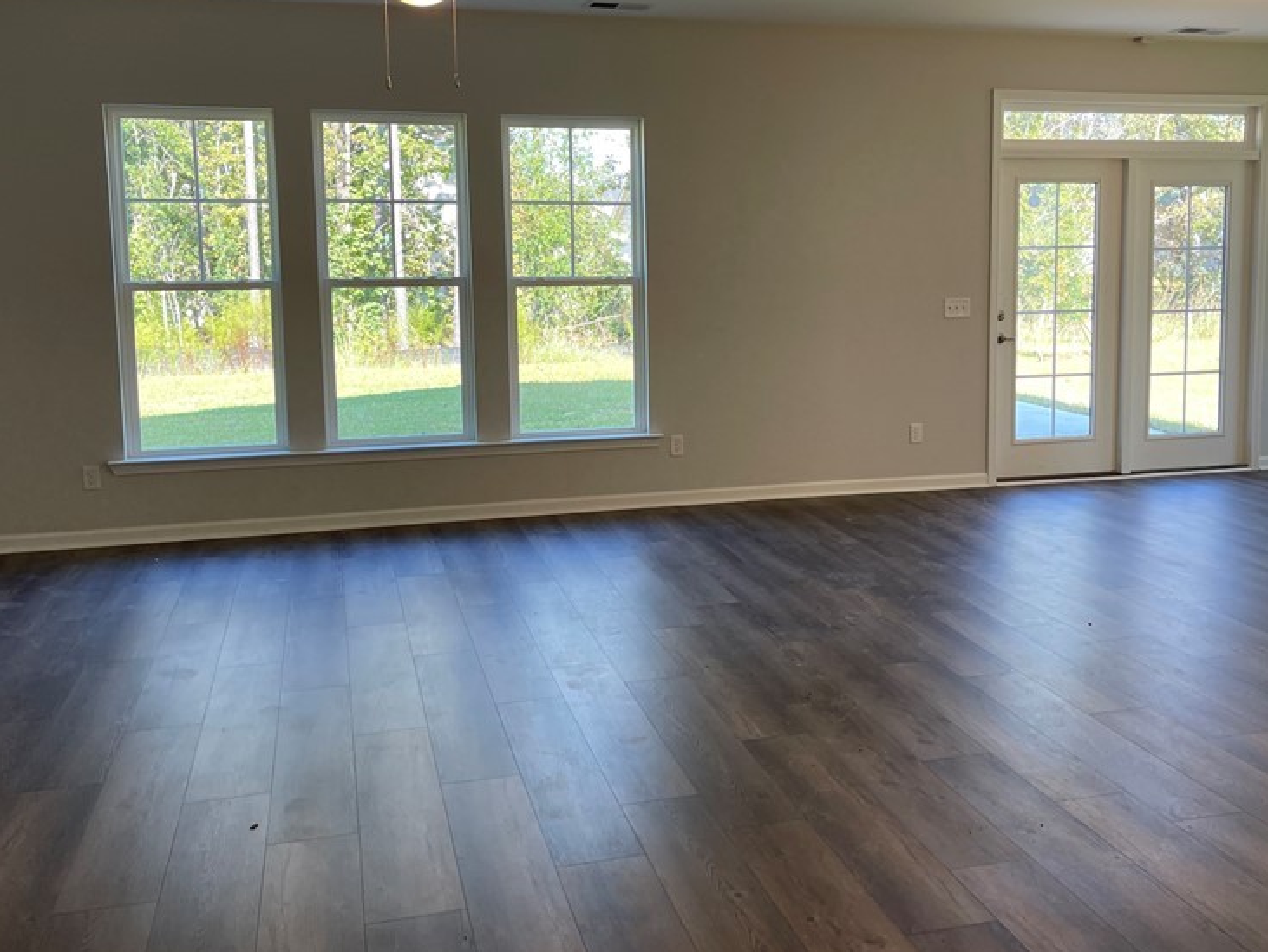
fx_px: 1283
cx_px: 734
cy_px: 376
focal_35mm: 35
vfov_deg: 40.5
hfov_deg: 52.4
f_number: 1.6
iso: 50
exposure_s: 1/120
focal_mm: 5.1
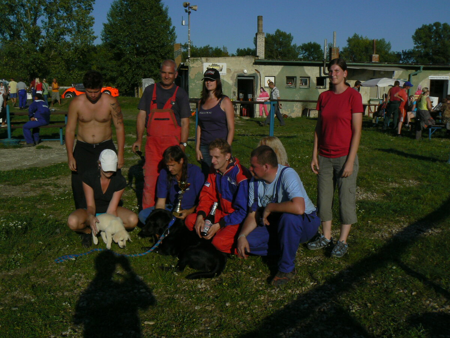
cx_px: 225
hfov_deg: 51.4
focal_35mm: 36
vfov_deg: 39.7
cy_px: 169
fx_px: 468
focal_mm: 6
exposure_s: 1/1000
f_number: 8
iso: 80
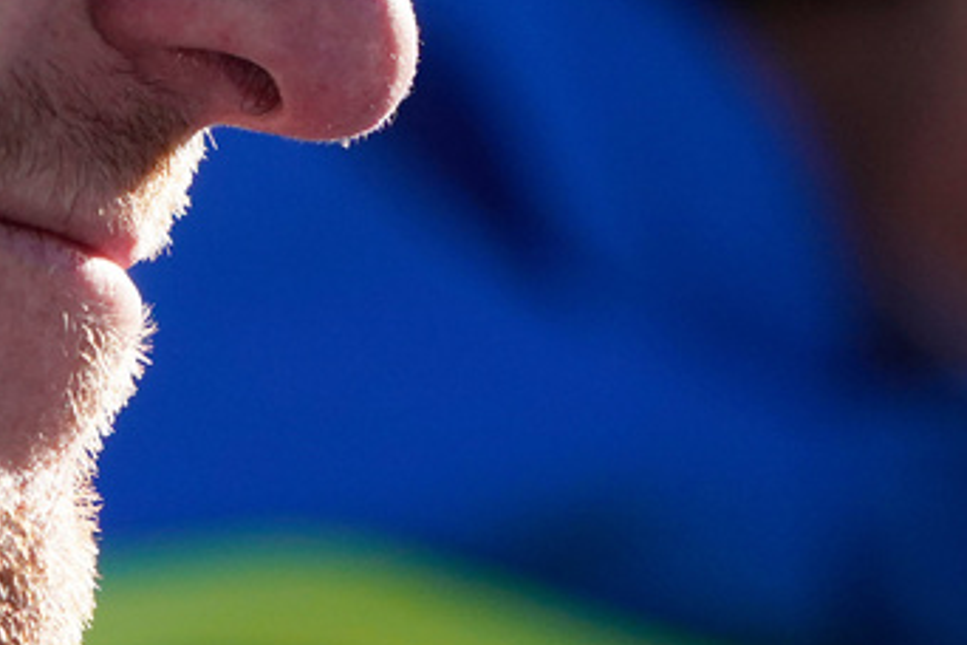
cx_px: 274
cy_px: -92
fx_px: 27745
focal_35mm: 1033
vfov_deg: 1.3
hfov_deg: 2.0
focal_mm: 345
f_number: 5.6
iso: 2500
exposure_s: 1/5000
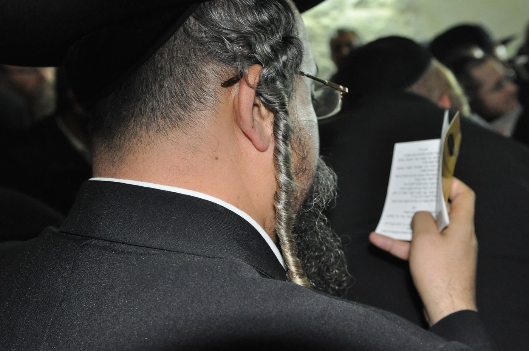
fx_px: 682
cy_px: 176
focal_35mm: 46
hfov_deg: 42.4
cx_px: 264
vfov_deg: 28.9
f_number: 5
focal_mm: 31
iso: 2000
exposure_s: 1/60
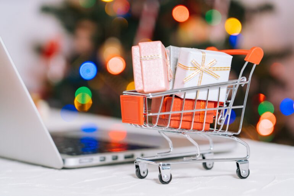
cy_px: 98
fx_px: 858
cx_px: 147
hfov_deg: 19.4
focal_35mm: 105
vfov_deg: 13.1
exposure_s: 1/30
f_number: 4
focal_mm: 105
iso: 800
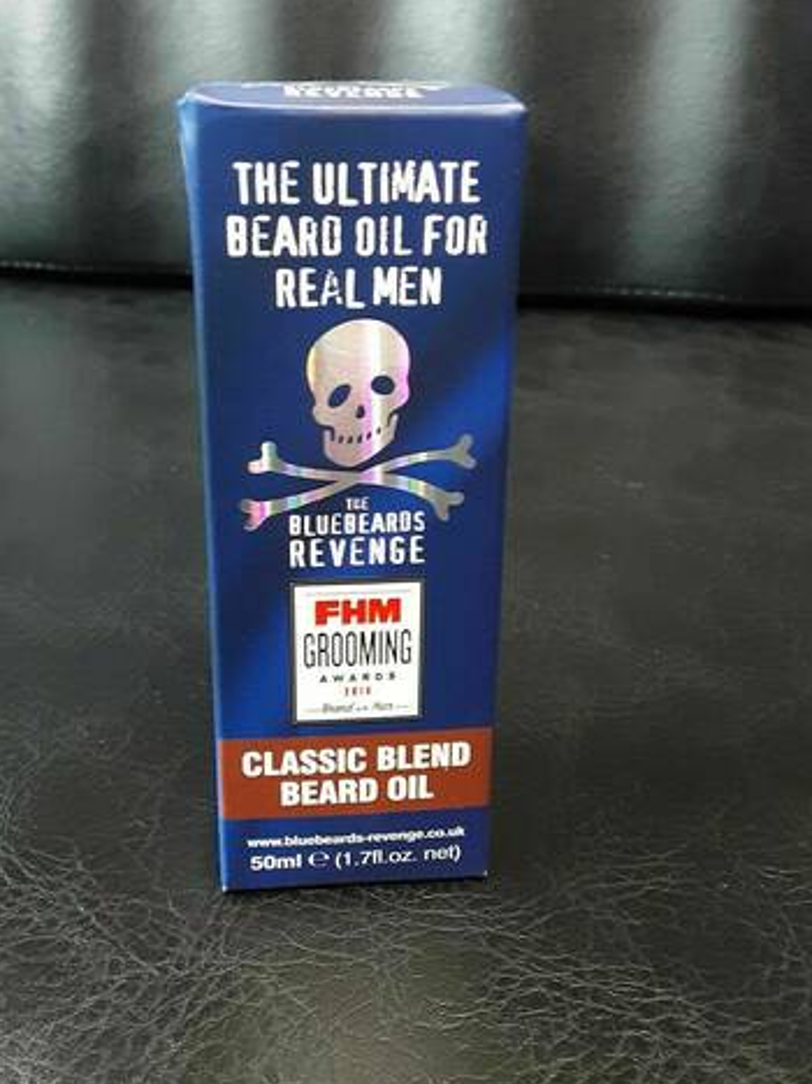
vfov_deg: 51.2
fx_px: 1126
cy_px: 471
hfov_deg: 39.6
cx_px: 374
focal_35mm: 36
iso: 200
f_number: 1.9
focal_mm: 2.9
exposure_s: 1/25
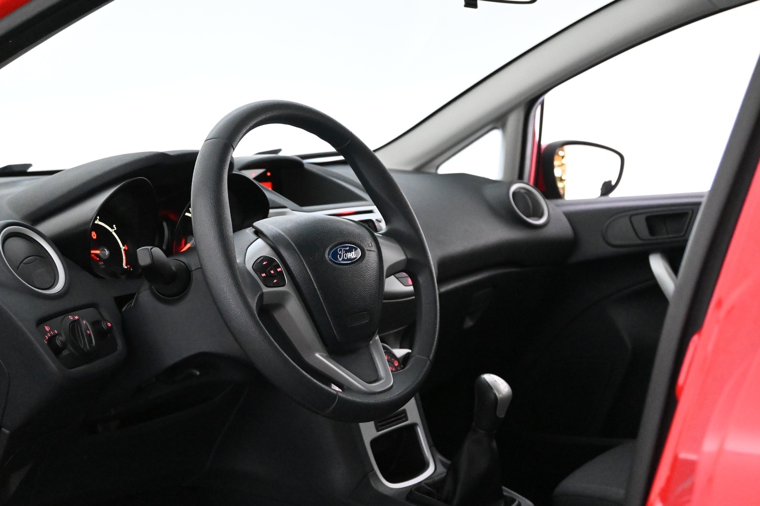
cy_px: 253
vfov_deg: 24.4
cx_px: 380
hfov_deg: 35.9
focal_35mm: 56
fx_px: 1172
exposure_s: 1/60
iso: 10000
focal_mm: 37
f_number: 5.3
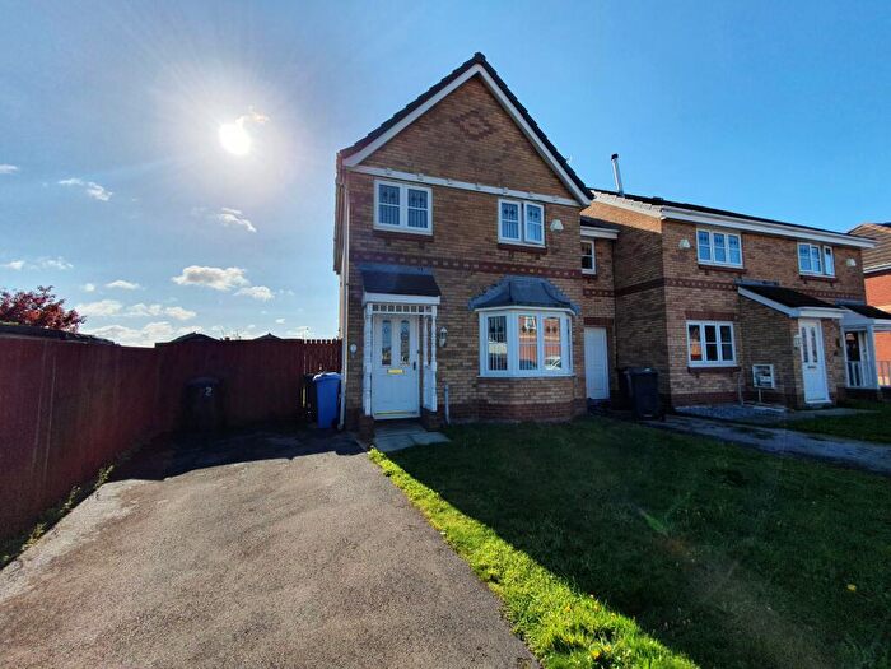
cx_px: 446
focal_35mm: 13
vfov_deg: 89.9
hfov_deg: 106.2
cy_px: 334
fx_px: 335
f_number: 2.2
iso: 50
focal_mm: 1.8
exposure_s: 1/1584
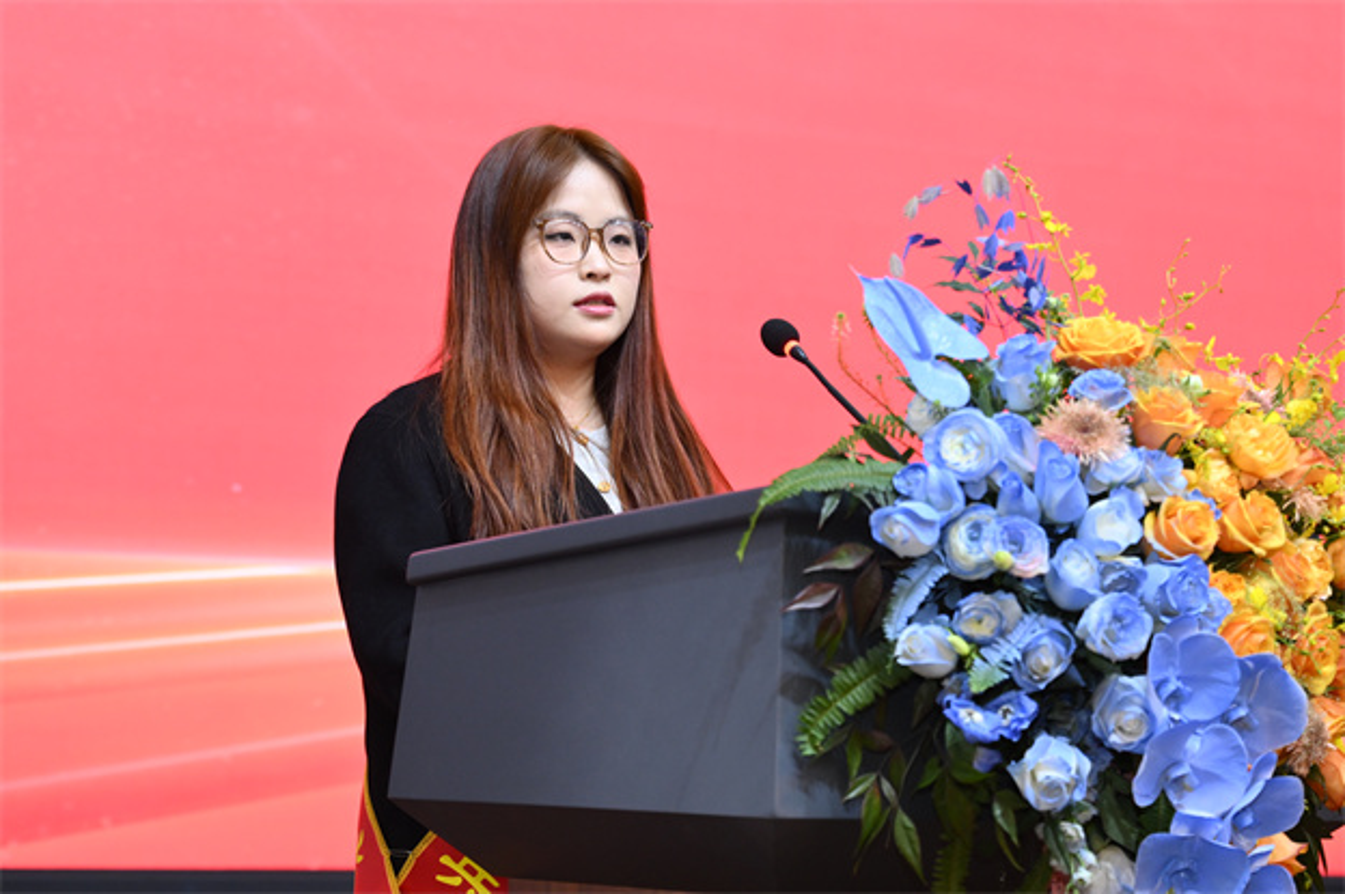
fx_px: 3920
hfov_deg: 19.5
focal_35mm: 105
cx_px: 672
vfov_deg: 13.0
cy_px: 447
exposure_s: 1/160
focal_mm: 70
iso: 1000
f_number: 4
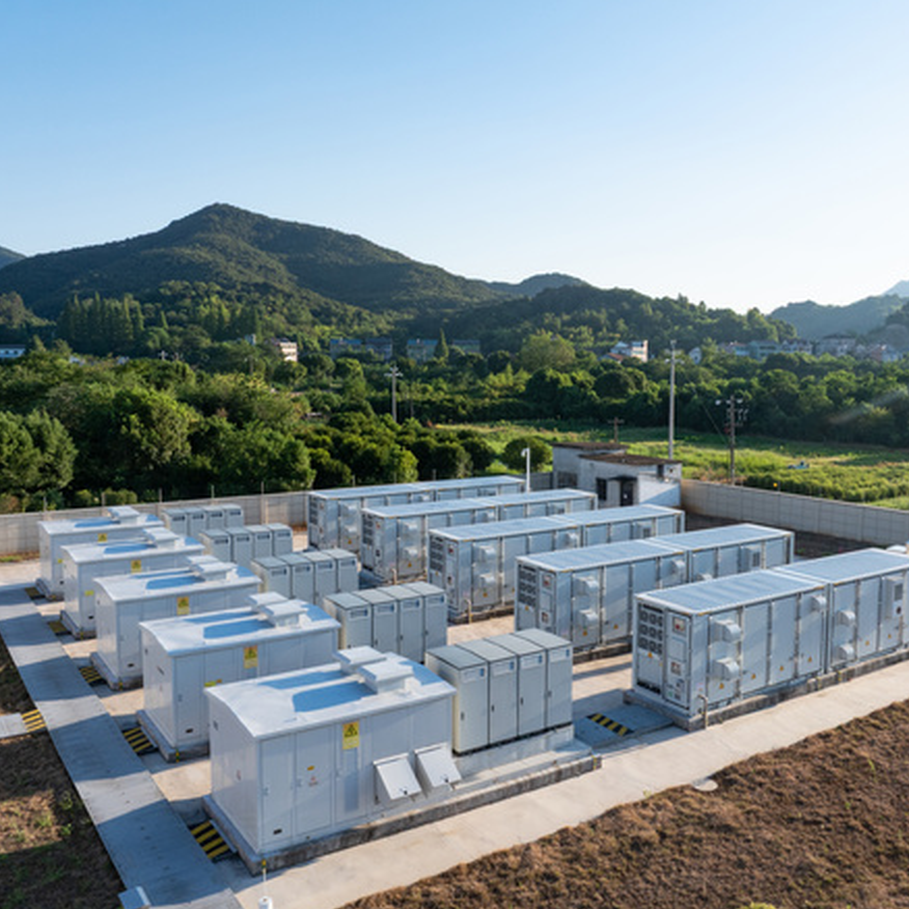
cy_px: 433
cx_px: 540
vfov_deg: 52.5
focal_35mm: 31
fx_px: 921
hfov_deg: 52.2
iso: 100
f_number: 11
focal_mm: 12.3
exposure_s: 1/100
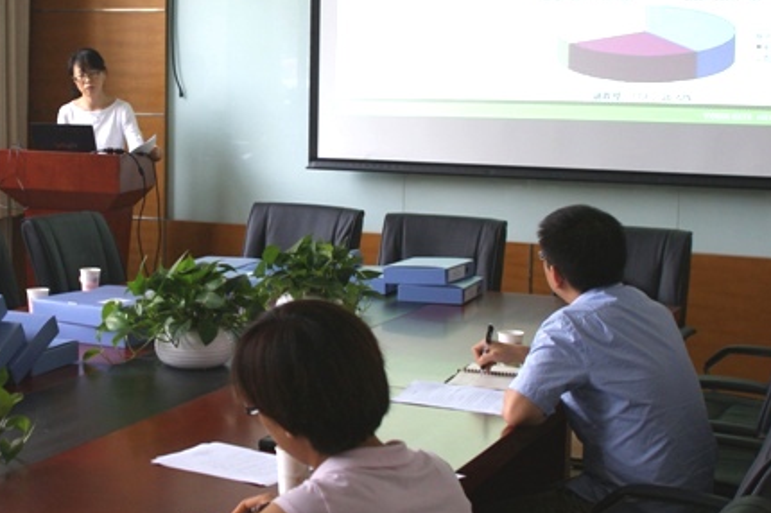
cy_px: 196
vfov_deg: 20.2
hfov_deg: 29.4
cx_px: 149
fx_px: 1434
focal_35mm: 67
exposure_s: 1/50
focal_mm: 24
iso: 200
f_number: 4.5
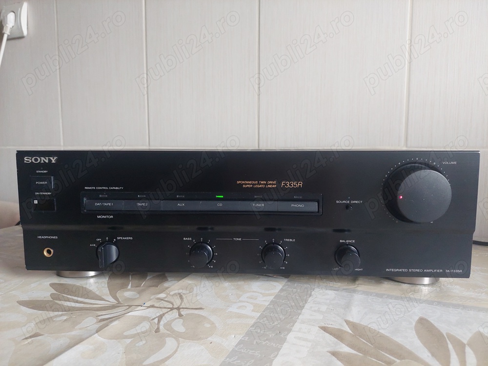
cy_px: 183
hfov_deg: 71.6
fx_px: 338
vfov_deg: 56.8
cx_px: 244
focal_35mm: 24
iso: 250
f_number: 1.8
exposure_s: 1/100
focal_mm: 5.23
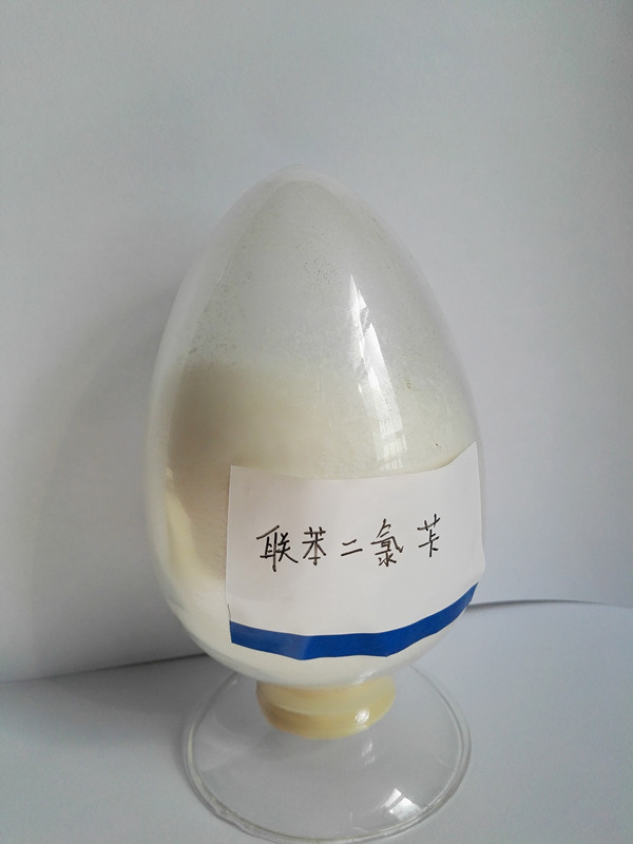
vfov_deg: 63.4
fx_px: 683
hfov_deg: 49.7
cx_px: 316
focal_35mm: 28
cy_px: 422
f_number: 2
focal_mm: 3.83
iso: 64
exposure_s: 1/672
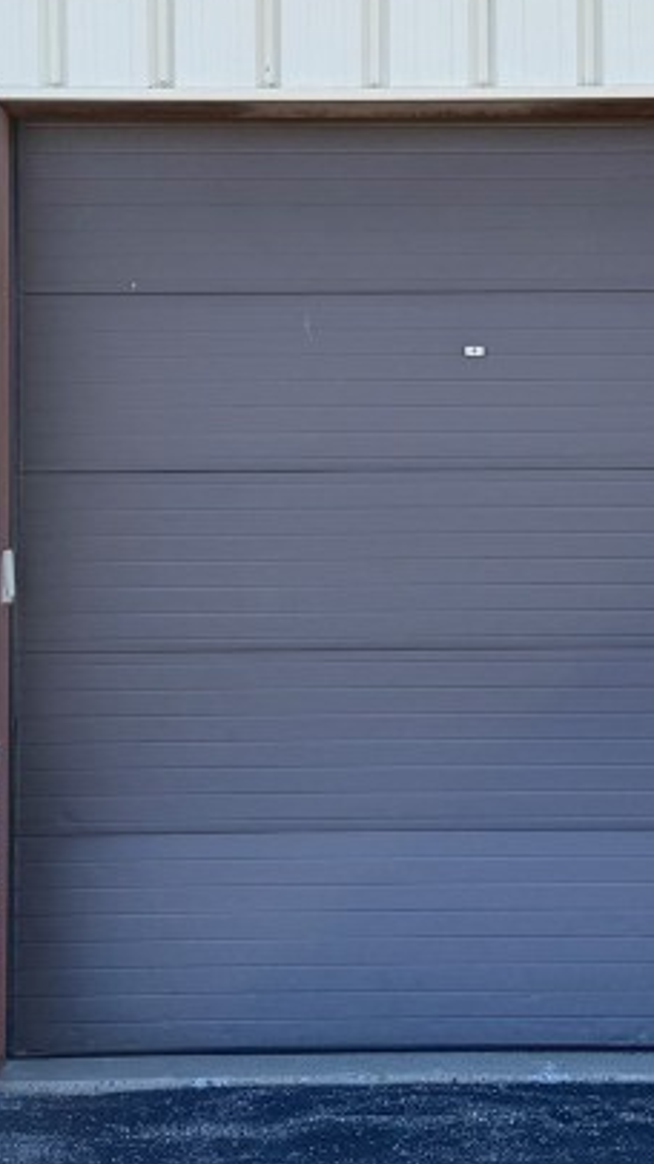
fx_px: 2037
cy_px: 462
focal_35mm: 66
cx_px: 393
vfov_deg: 31.8
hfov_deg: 18.2
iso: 100
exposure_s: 1/1314
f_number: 1.78
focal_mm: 6.76
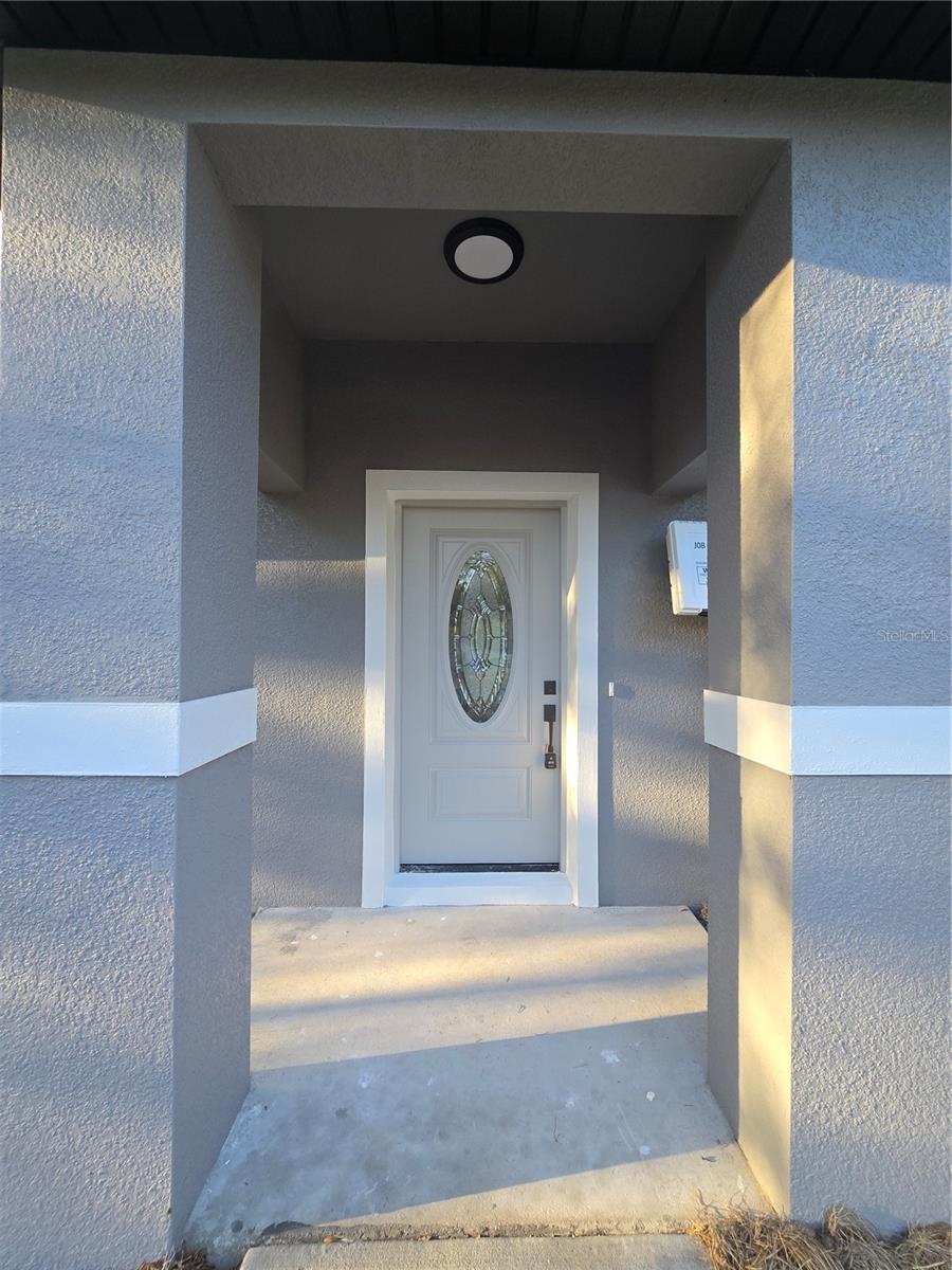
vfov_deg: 106.2
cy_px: 635
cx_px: 476
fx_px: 477
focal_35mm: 13
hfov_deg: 89.9
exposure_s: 1/120
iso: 64
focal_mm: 2.2
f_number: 2.2
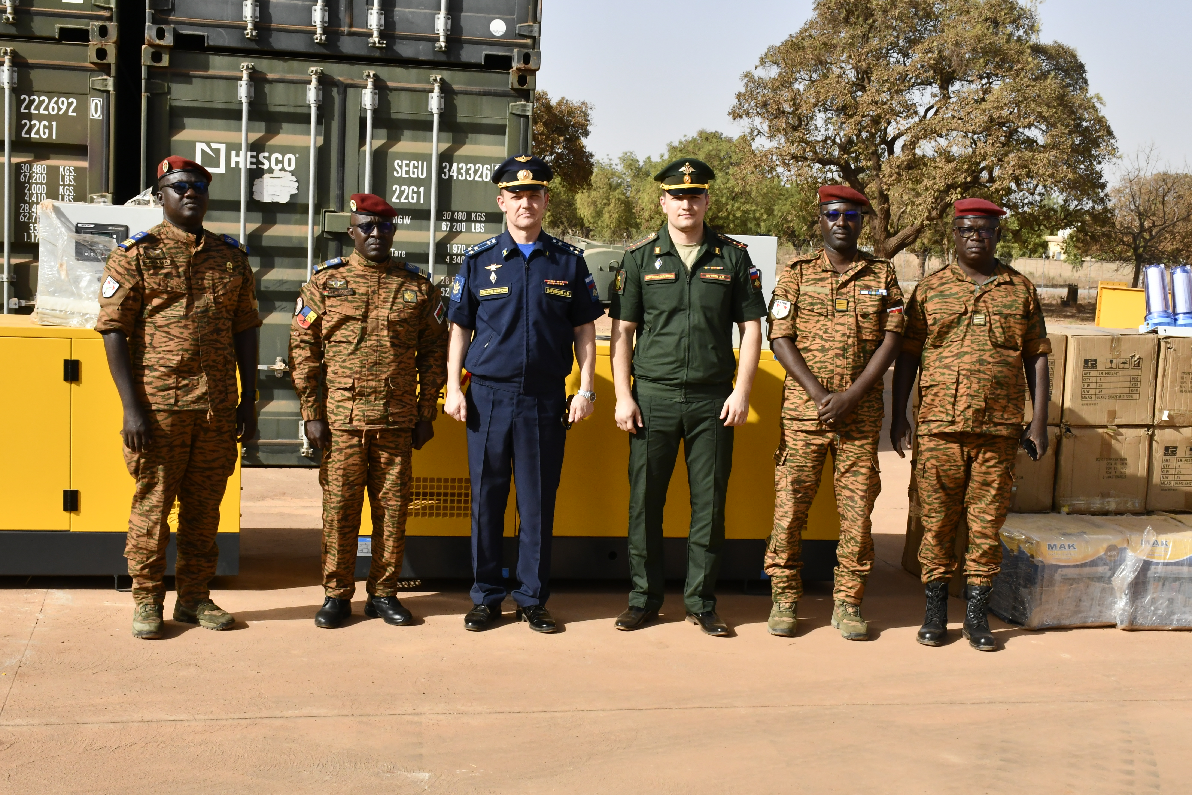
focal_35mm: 48
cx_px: 596
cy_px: 398
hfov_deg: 41.1
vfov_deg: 28.1
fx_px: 1589
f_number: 16
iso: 1600
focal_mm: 32
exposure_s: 1/1000
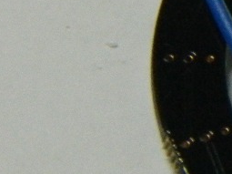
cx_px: 649
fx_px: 3899
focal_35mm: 582
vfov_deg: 2.6
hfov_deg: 3.3
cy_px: -26
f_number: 4.5
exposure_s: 1/50
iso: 400
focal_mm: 18.6
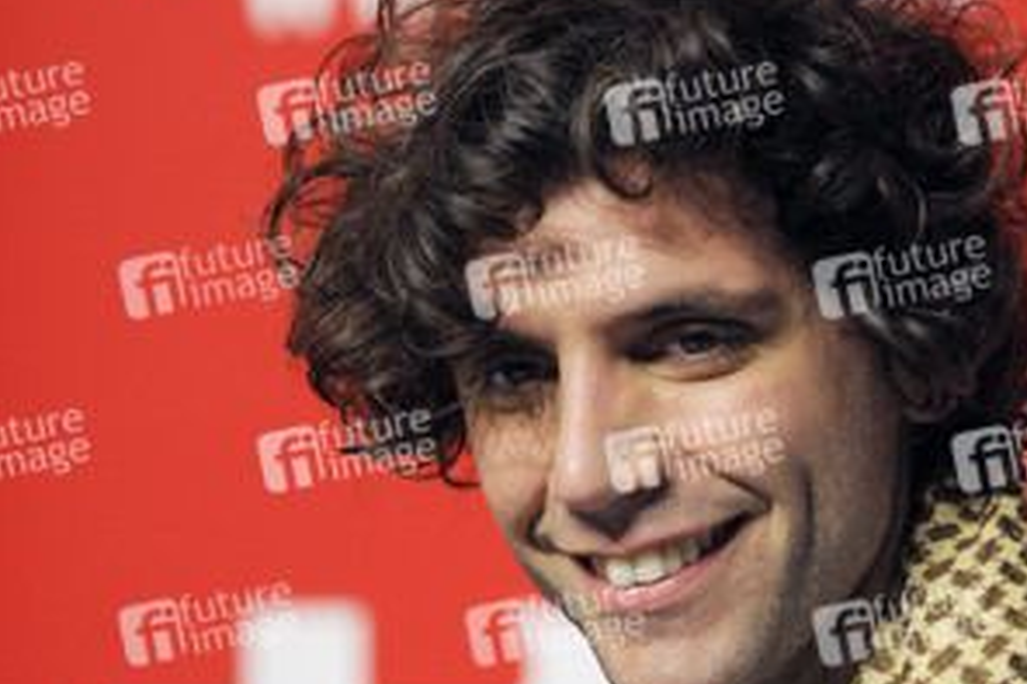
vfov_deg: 4.5
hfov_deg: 6.7
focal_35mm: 308
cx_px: 600
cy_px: 365
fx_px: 8774
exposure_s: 1/160
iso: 1000
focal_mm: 135
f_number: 2.8
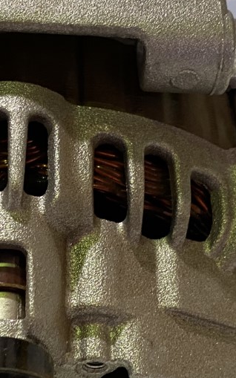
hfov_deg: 16.6
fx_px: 803
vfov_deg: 26.3
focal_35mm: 78
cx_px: 47
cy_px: 252
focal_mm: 4.25
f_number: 1.8
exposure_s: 1/50
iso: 160
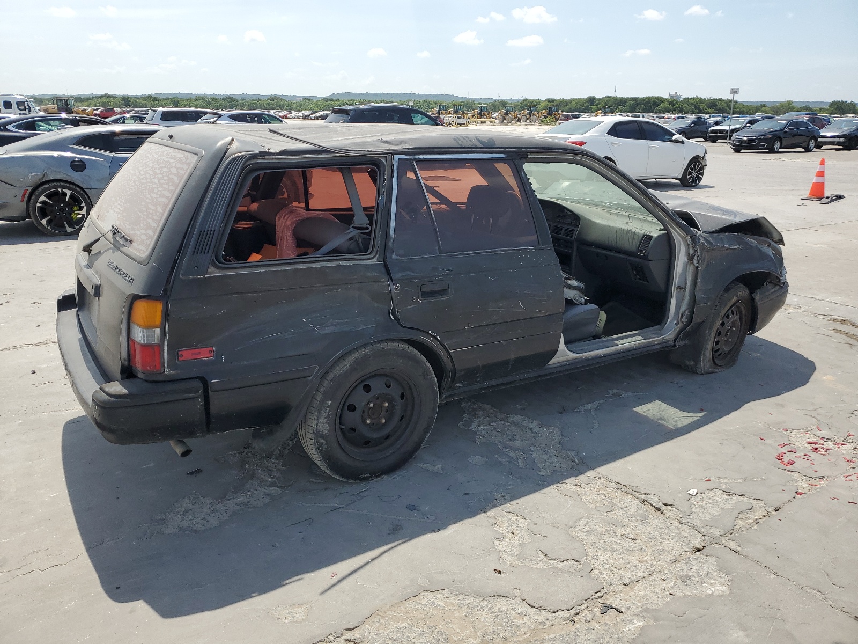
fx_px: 644
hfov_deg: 67.3
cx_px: 429
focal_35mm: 26
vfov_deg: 53.1
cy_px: 322
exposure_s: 1/3333
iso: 50
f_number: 1.5
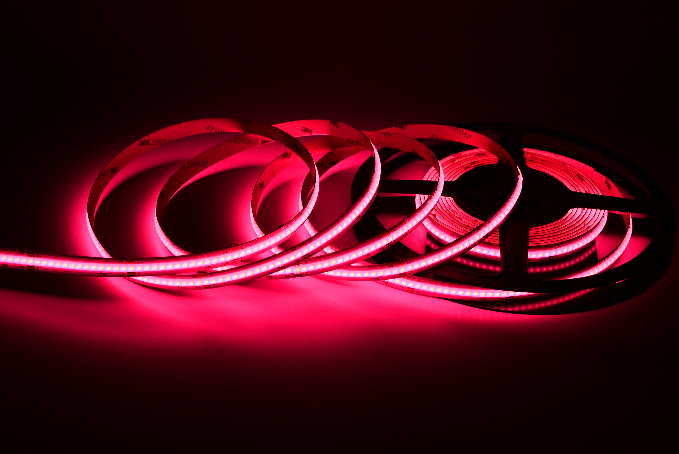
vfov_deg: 23.4
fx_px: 1094
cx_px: 370
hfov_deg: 34.4
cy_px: 208
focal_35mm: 58
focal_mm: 52
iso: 200
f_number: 11
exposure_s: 1/160
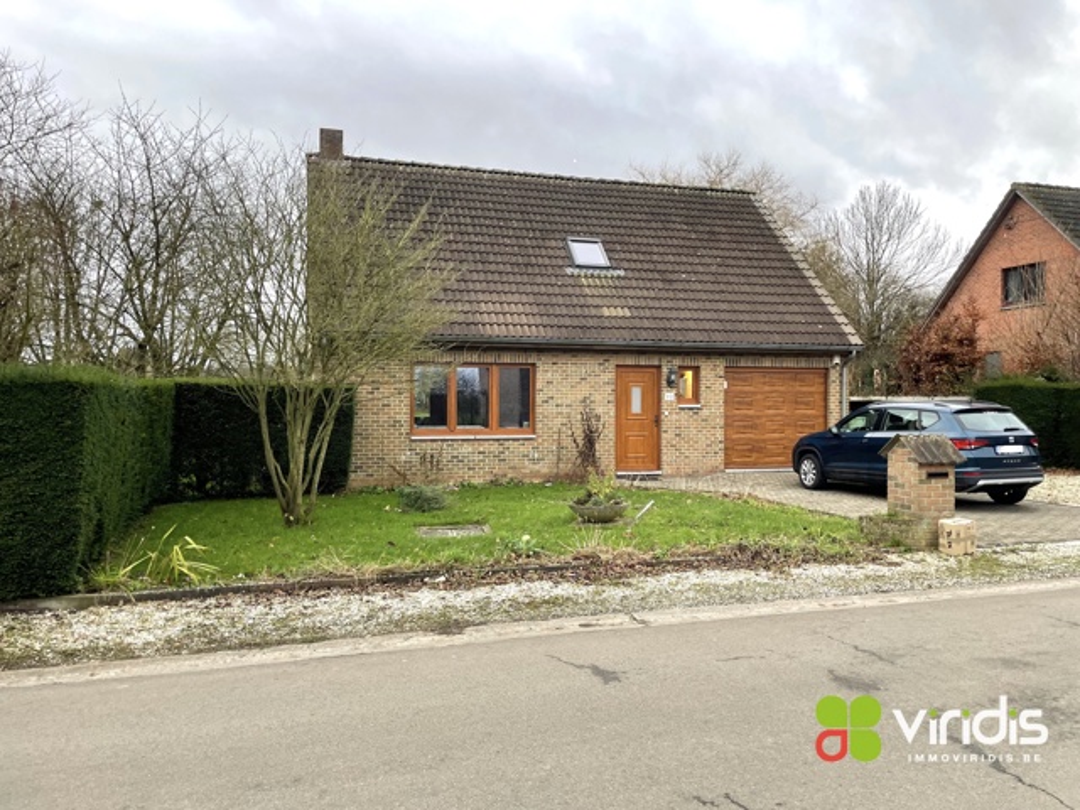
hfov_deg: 67.3
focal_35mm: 26
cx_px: 540
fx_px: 811
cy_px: 405
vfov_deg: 53.1
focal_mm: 4.2
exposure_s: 1/121
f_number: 1.6
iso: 80
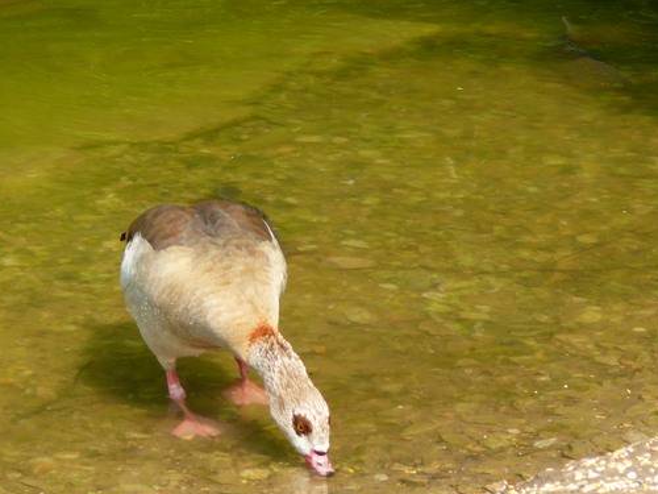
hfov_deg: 7.5
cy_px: 179
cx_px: 272
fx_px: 5018
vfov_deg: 5.6
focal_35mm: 264
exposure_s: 1/125
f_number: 3.6
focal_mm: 37.2
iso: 100
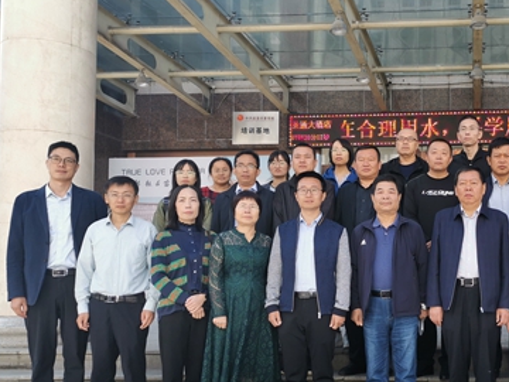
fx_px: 662
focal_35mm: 45
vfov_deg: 32.0
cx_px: 420
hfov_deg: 40.1
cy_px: 241
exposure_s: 1/456
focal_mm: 5.58
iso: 50
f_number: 1.8
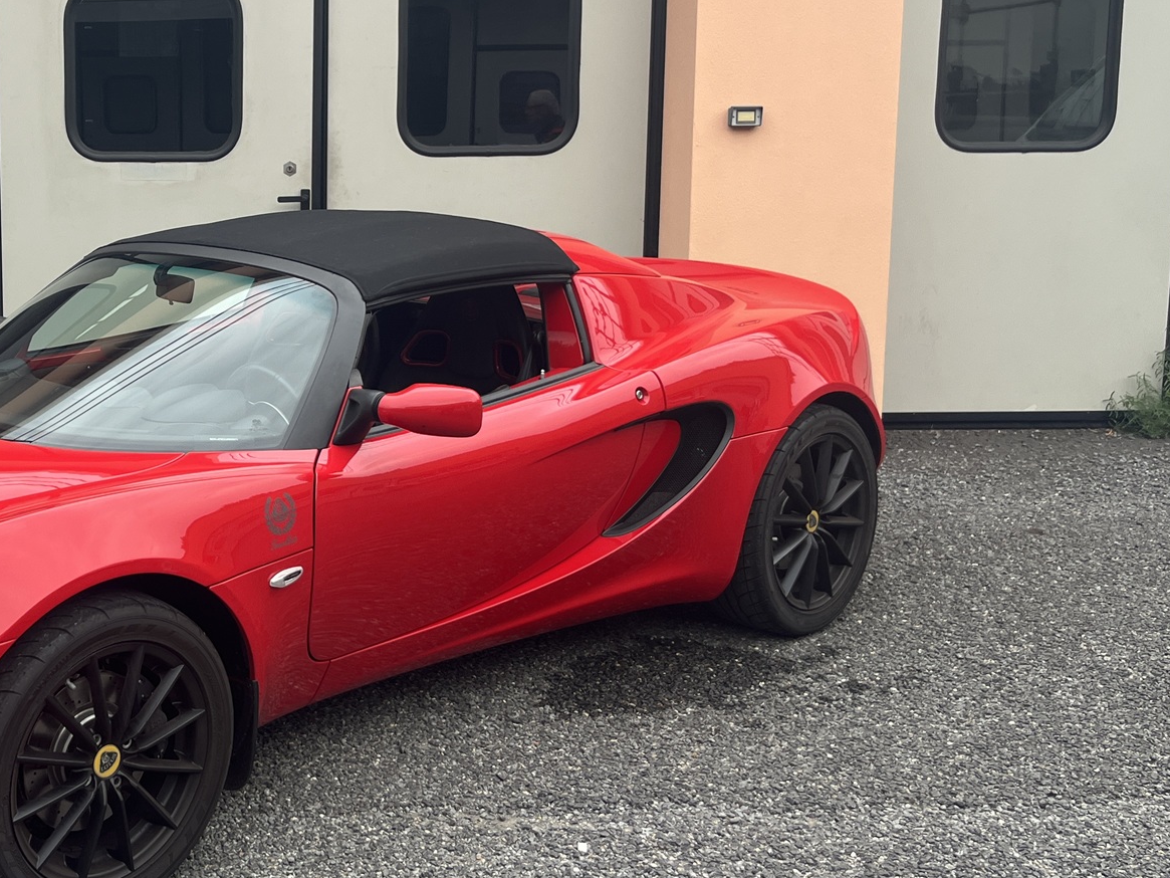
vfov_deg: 32.1
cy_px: 339
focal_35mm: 45
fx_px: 1521
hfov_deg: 39.7
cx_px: 171
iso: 50
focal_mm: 5.1
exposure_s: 1/433
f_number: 1.6
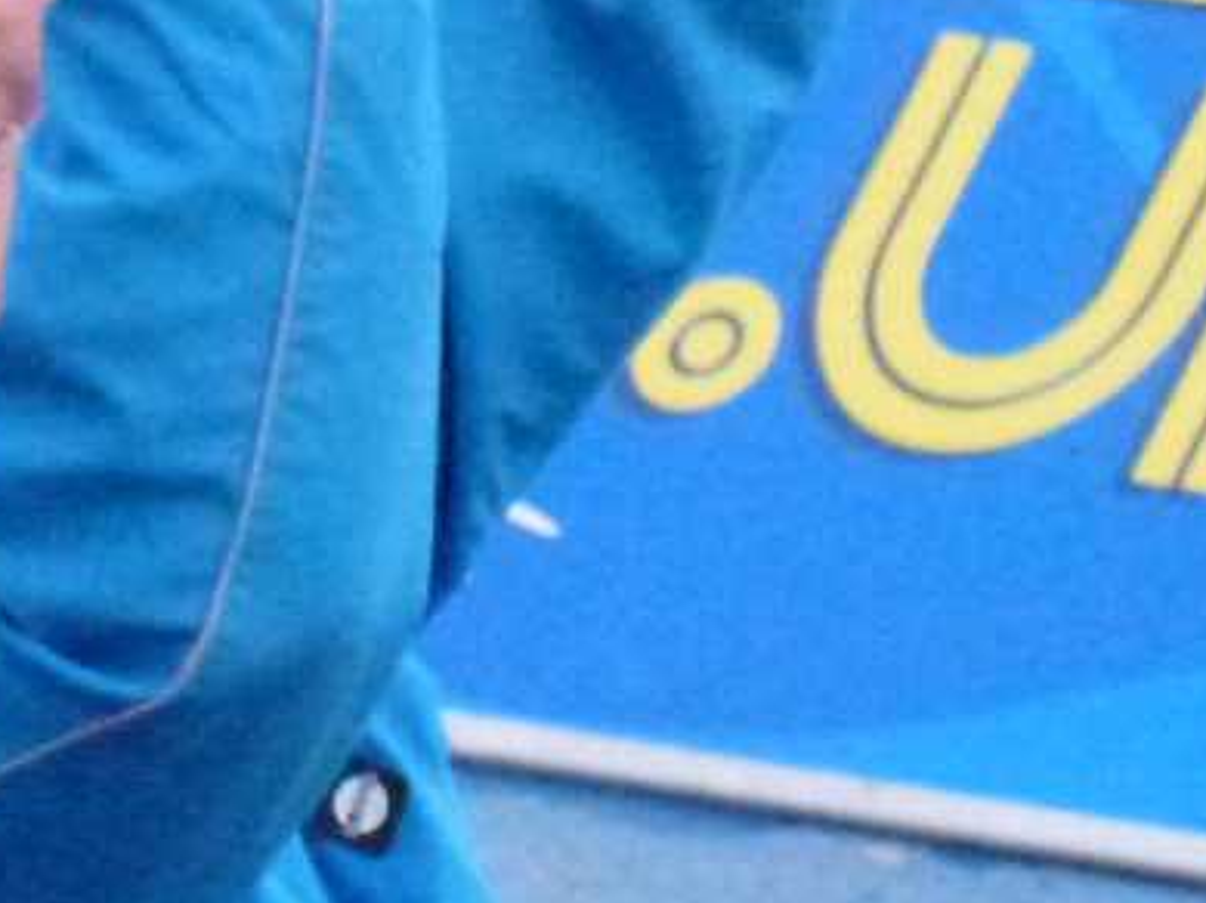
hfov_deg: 2.1
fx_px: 33147
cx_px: -43
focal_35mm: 952
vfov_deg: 1.6
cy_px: 690
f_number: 5.6
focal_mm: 41.5
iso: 1600
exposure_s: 1/640
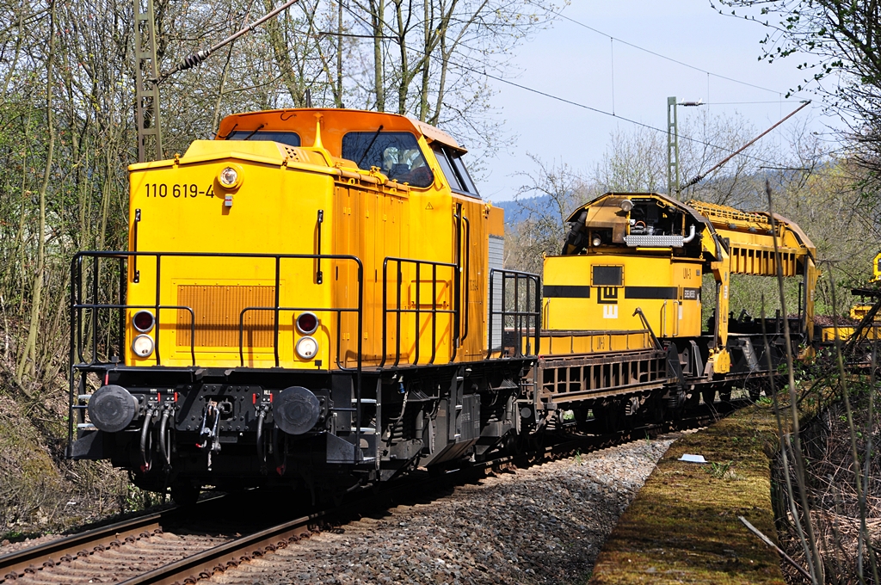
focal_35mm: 165
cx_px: 440
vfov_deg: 8.3
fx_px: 4033
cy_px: 292
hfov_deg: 12.5
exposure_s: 1/160
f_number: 11
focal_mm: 110
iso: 200
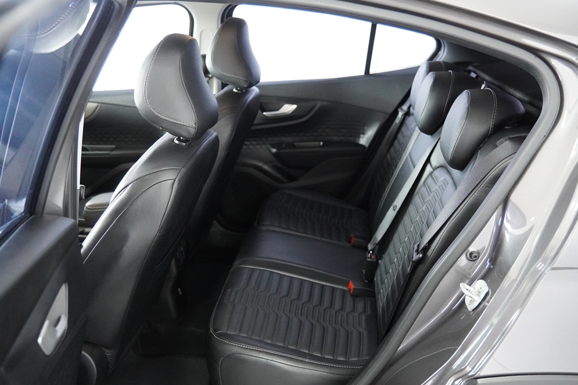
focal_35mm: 36
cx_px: 296
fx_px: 570
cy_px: 197
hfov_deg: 53.8
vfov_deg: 37.3
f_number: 2.8
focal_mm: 23
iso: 5000
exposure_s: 1/160
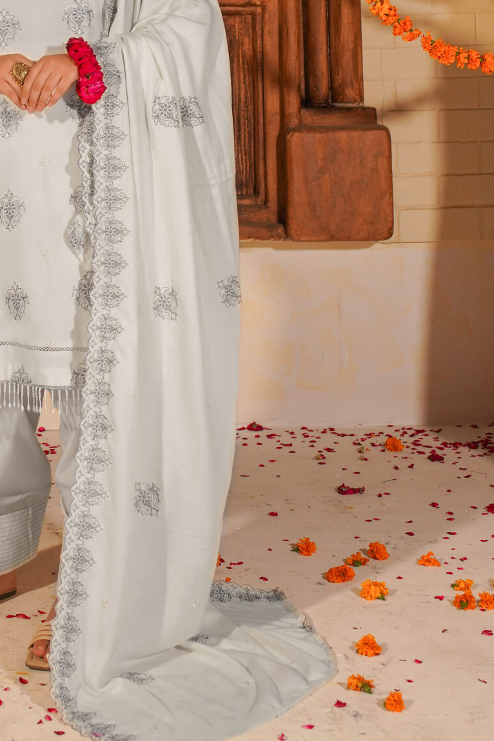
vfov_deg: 24.7
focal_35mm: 78
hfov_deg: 17.3
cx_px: 68
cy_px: -6
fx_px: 1605
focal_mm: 35
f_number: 4
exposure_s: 1/200
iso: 800
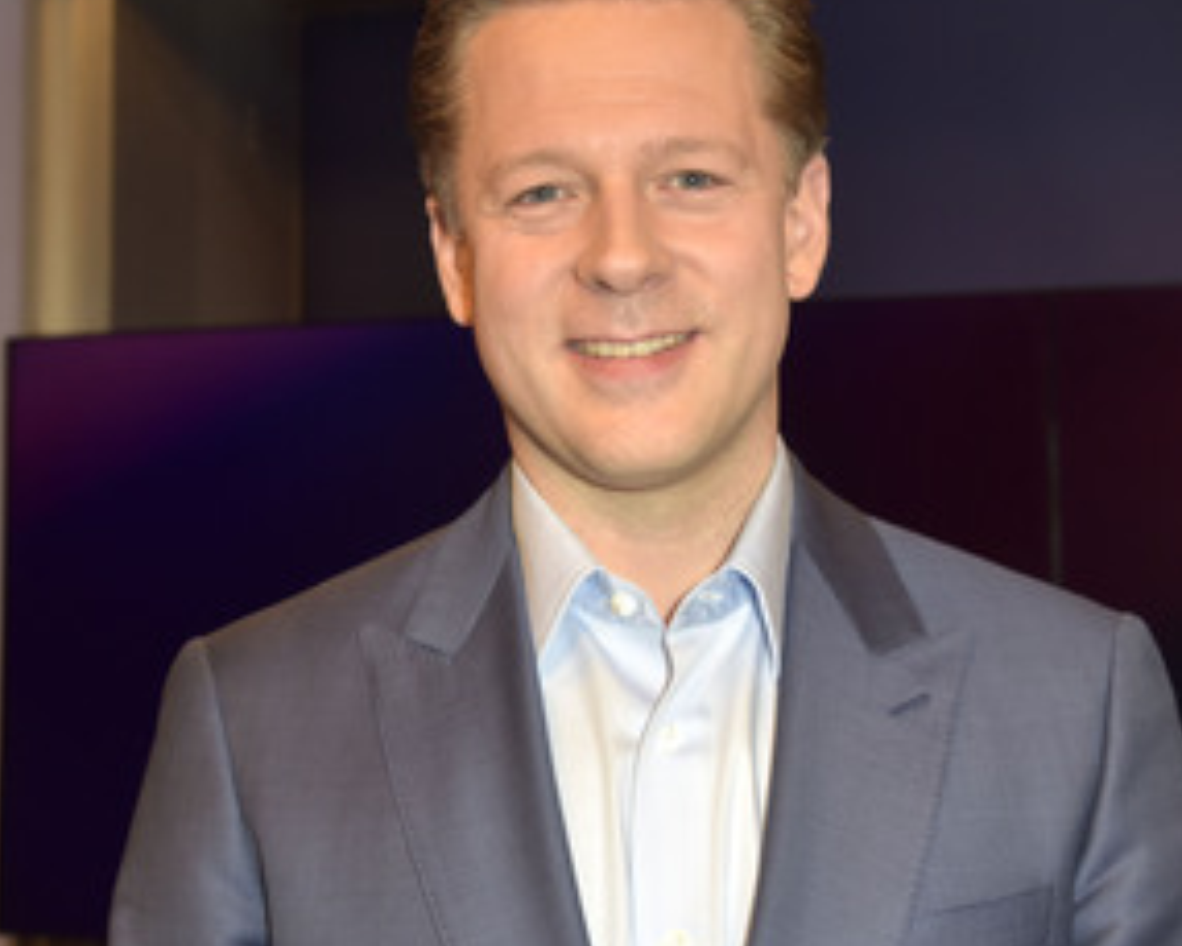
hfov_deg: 26.8
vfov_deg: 21.5
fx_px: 2485
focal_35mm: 71
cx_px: 618
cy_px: 392
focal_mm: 48
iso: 1250
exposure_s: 1/200
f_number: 6.3
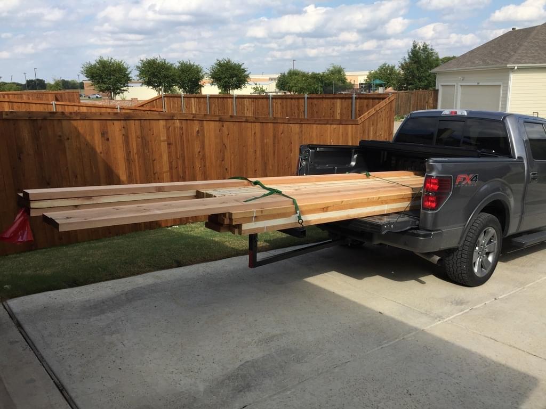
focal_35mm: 29
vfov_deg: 48.2
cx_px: 273
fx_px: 457
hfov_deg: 61.7
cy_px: 204
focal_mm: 4.15
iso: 32
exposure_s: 1/1980
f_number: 2.2
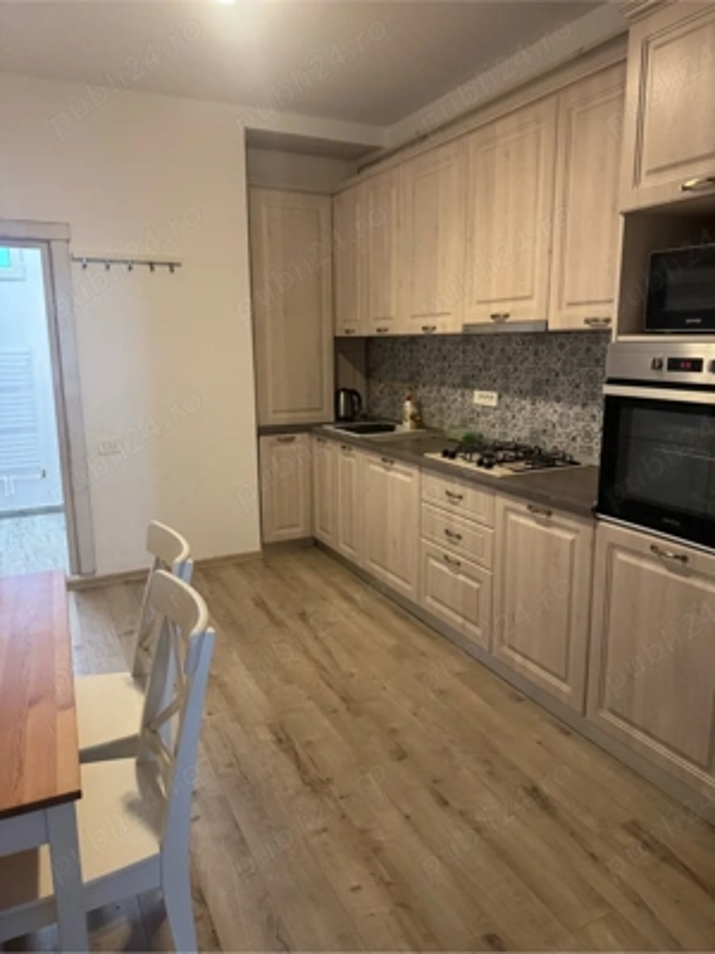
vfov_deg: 71.6
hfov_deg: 56.8
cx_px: 358
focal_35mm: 24
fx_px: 661
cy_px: 477
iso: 320
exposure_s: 1/50
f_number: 1.78
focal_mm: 6.76
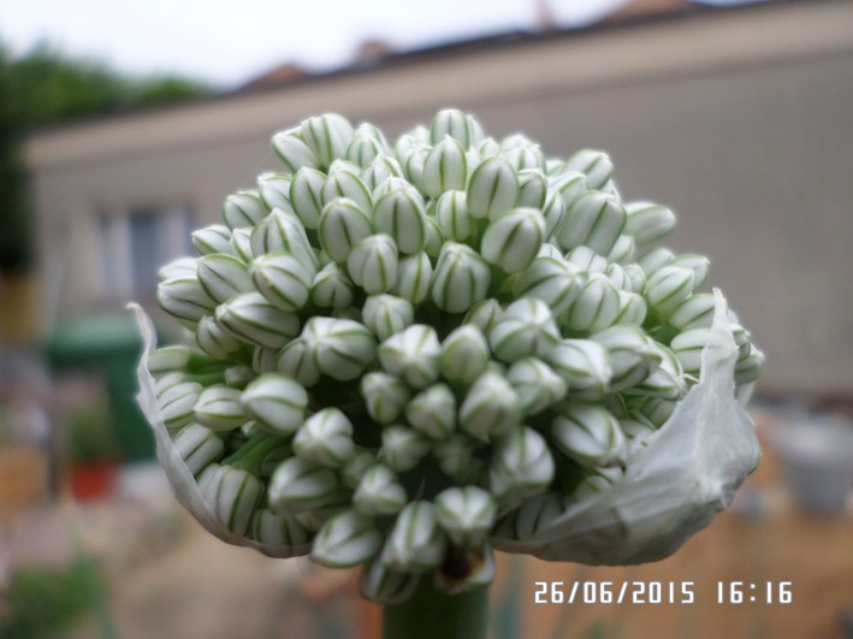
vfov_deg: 54.8
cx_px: 426
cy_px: 320
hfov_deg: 69.4
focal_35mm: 25
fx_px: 616
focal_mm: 4.5
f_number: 2.5
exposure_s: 1/500
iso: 80
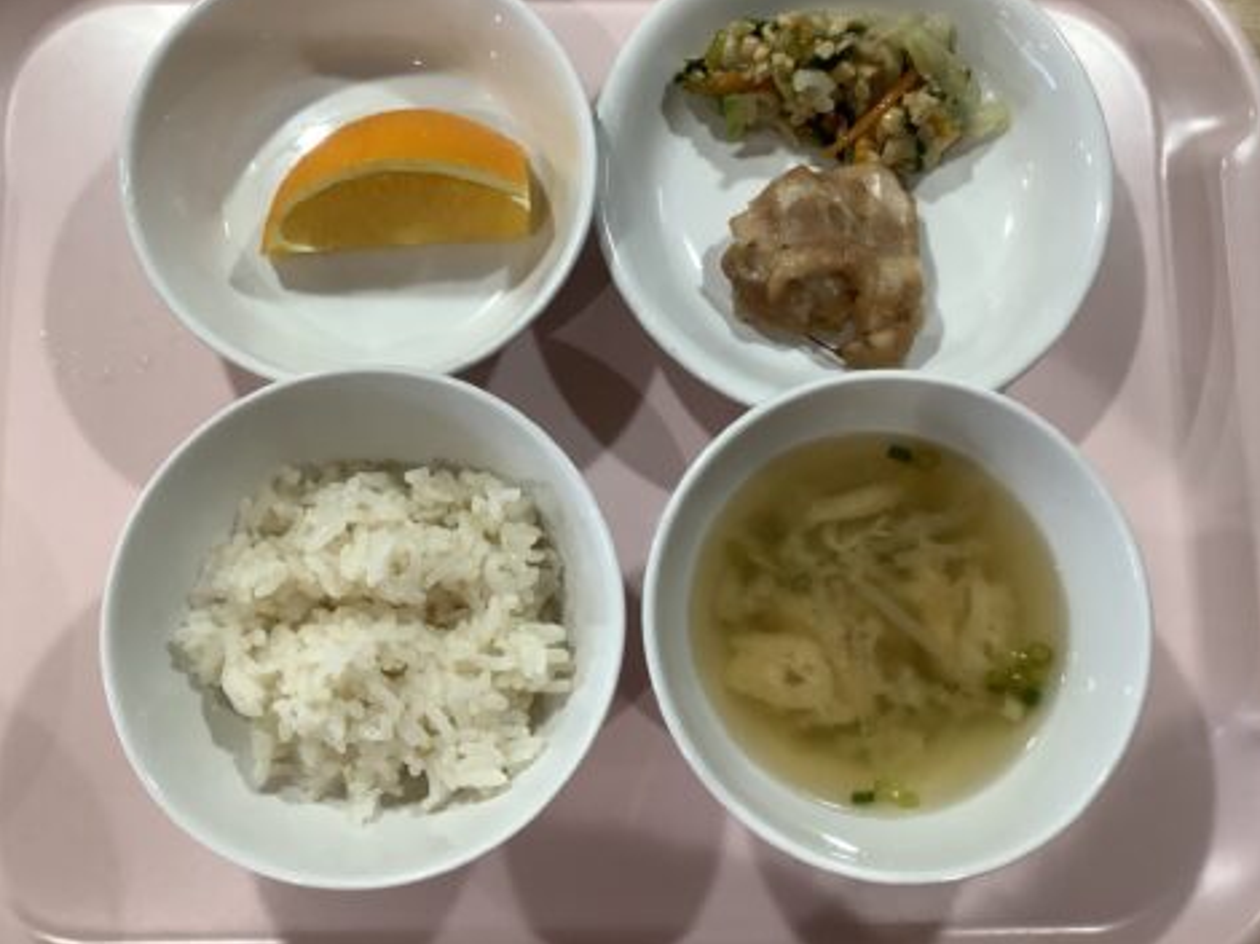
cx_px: 625
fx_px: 1201
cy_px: 447
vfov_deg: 42.9
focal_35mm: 33
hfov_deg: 55.4
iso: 100
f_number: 2.4
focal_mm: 3.3
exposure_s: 1/60
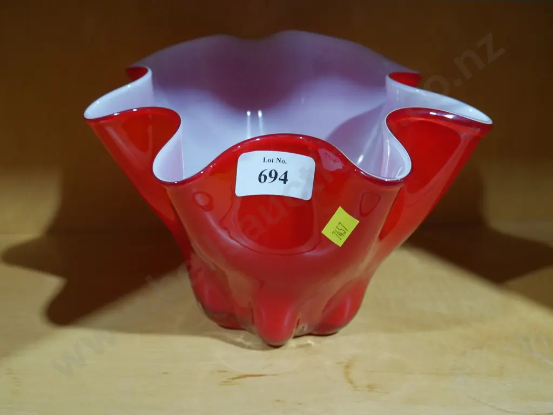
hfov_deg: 38.2
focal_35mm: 50
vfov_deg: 29.1
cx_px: 276
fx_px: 799
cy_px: 208
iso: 1600
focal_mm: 25
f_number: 5.3
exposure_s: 1/60
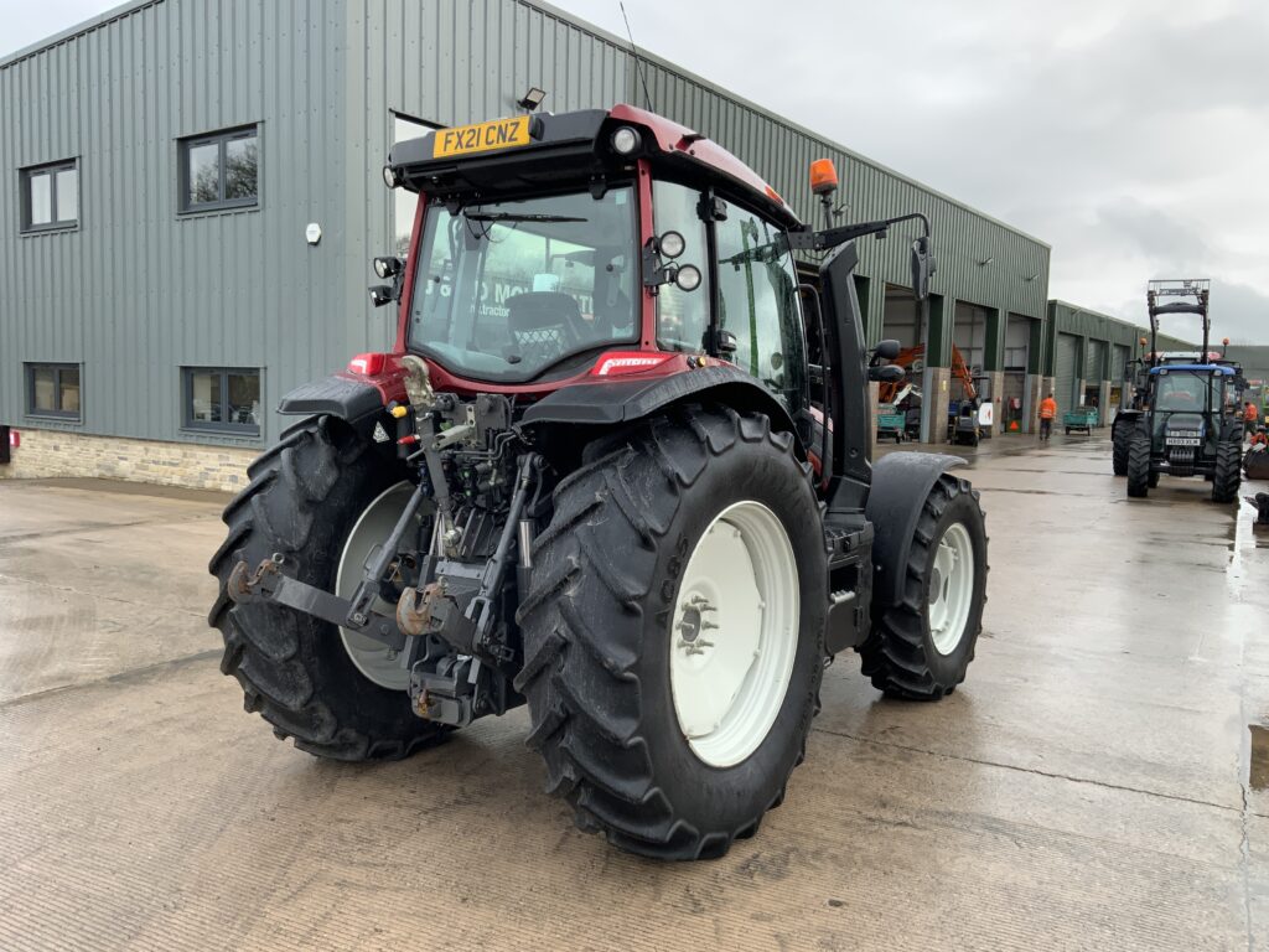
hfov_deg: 61.7
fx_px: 1063
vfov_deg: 48.2
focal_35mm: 29
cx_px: 634
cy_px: 476
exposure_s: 1/248
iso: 16
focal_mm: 3
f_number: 1.8
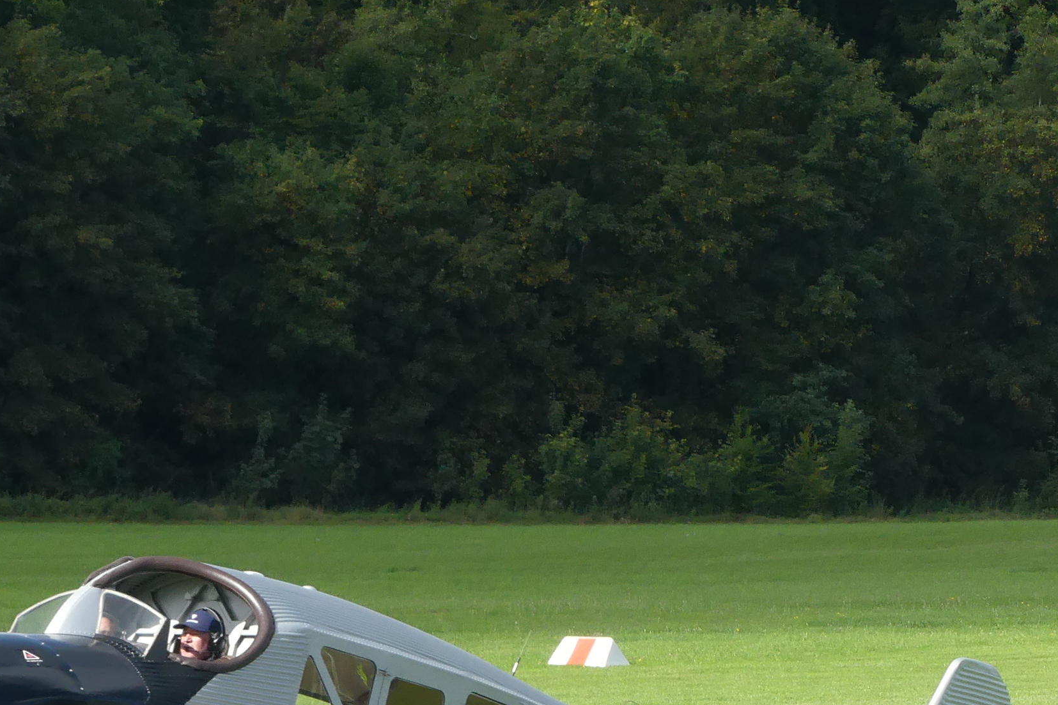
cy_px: 760
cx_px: 290
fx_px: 12900
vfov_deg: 3.1
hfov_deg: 4.7
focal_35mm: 439
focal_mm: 38.5
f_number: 5.6
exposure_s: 1/500
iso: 200
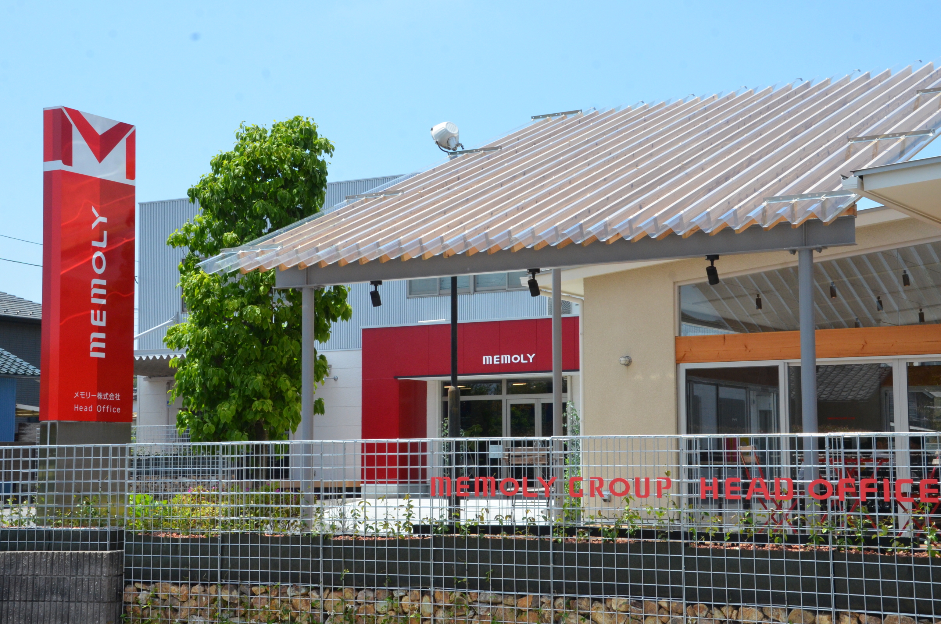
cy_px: 312
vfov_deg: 22.5
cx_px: 470
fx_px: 1565
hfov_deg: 33.5
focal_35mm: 60
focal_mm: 40
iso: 1000
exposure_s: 1/640
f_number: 13
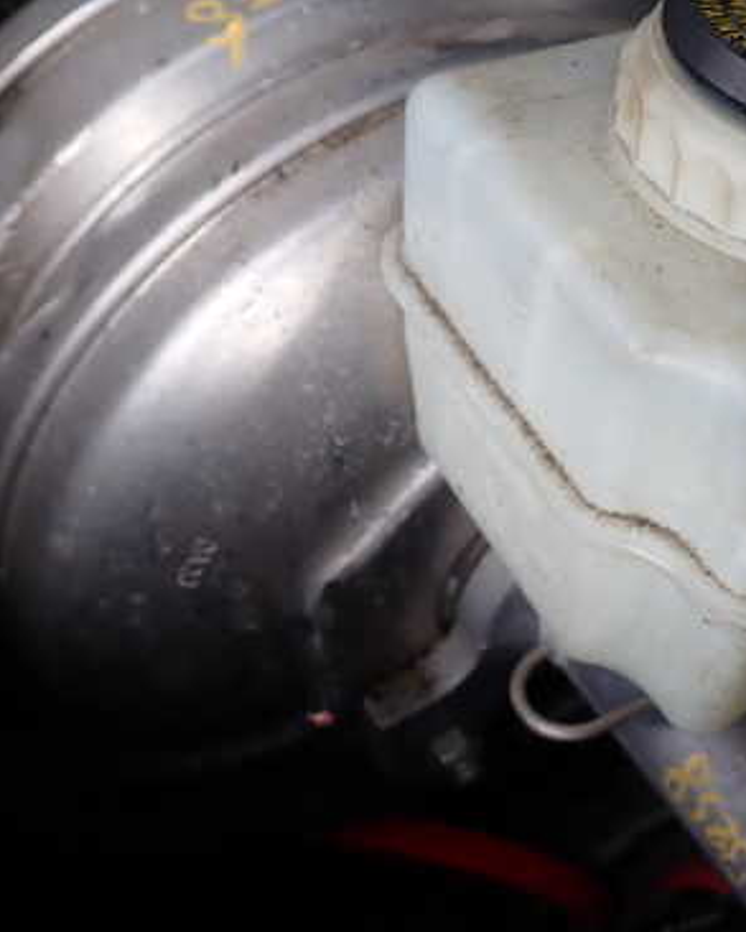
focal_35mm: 40
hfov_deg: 35.1
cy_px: 407
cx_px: 680
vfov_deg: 45.7
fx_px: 1103
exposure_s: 1/200
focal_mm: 4.5
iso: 100
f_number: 2.8
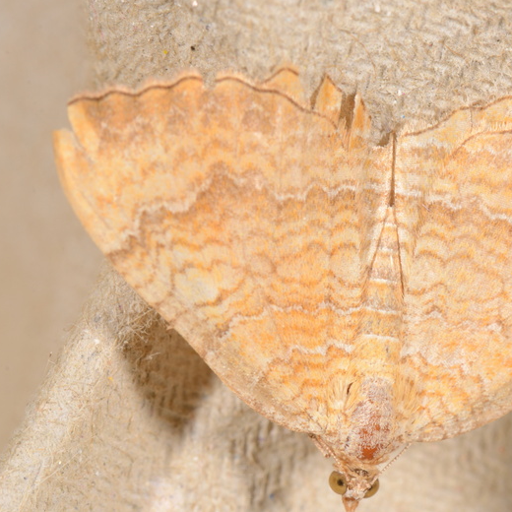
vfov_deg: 10.6
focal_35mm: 165
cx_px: 344
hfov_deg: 10.6
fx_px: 2755
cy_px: 255
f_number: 25
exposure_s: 1/60
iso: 100
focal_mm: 85
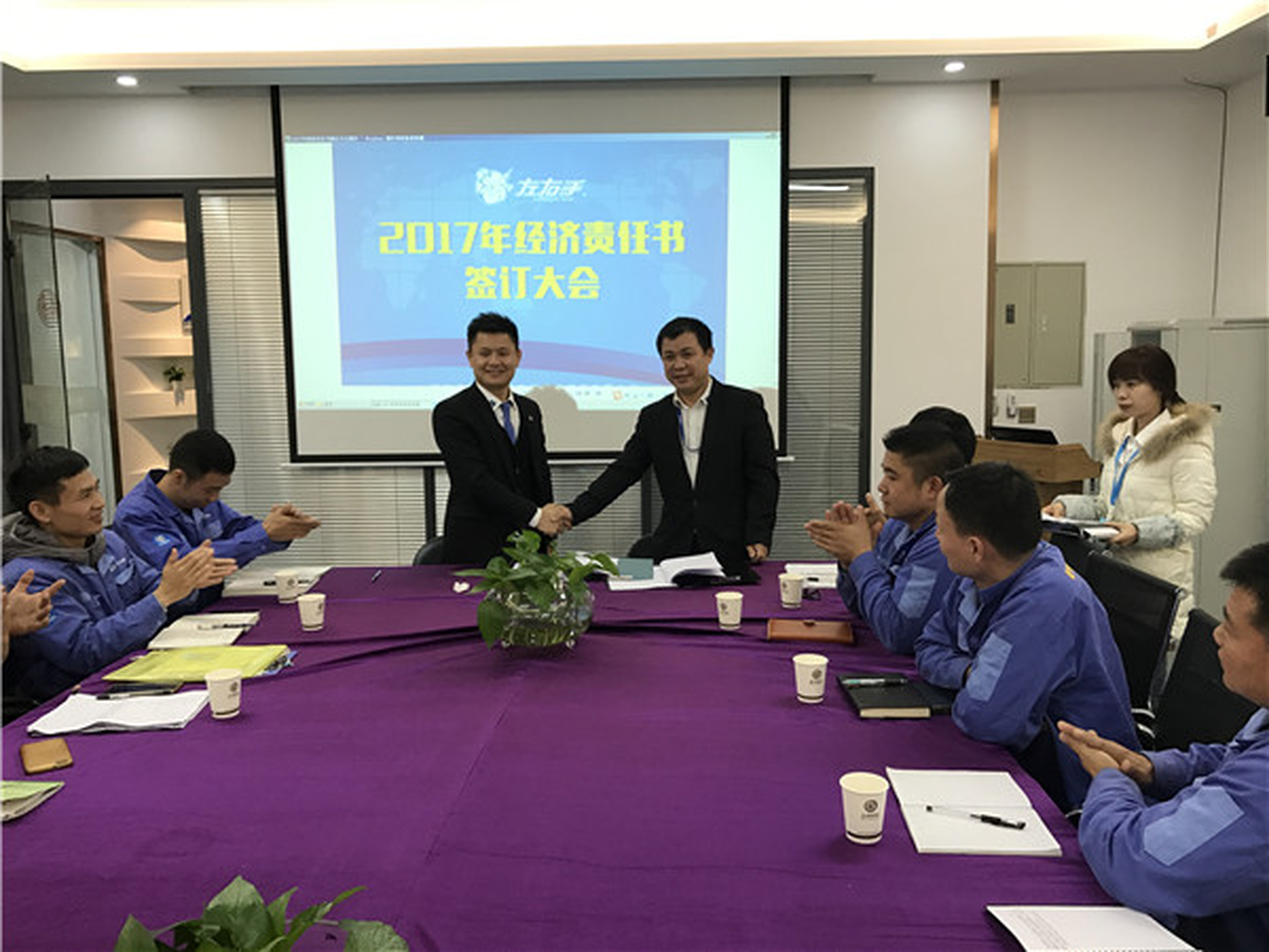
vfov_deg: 49.7
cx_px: 634
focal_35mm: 28
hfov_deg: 63.4
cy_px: 476
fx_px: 1026
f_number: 1.8
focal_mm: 3.99
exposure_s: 1/33
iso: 25
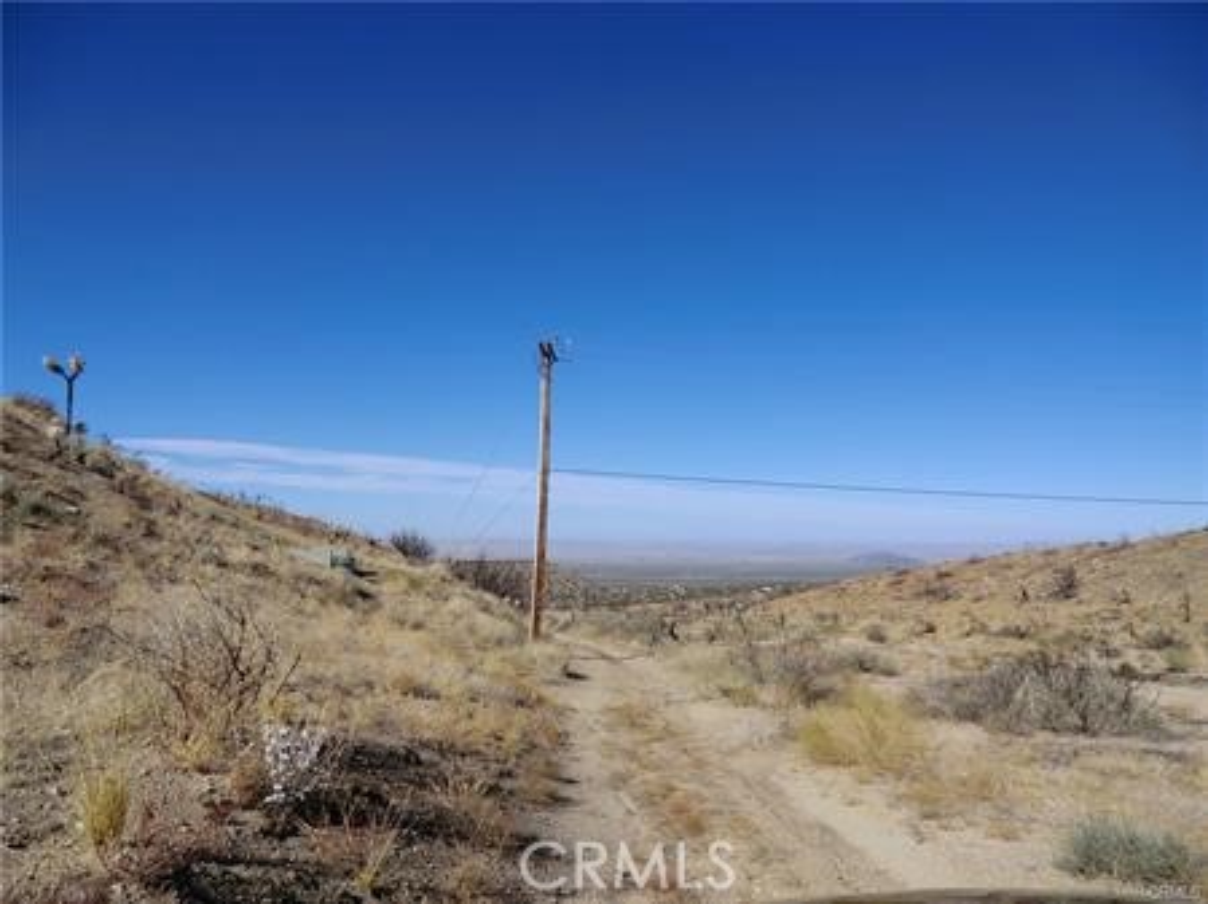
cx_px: 604
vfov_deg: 56.8
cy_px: 452
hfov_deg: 71.6
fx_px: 837
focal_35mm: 24
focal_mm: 4.3
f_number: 7.5
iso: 64
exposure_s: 1/320
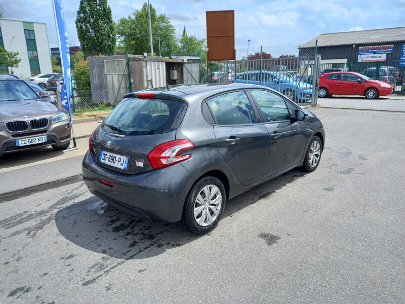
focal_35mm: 25
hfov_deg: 69.4
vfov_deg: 54.9
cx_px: 202
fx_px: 292
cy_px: 152
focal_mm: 4.6
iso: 25
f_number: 2
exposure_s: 1/540
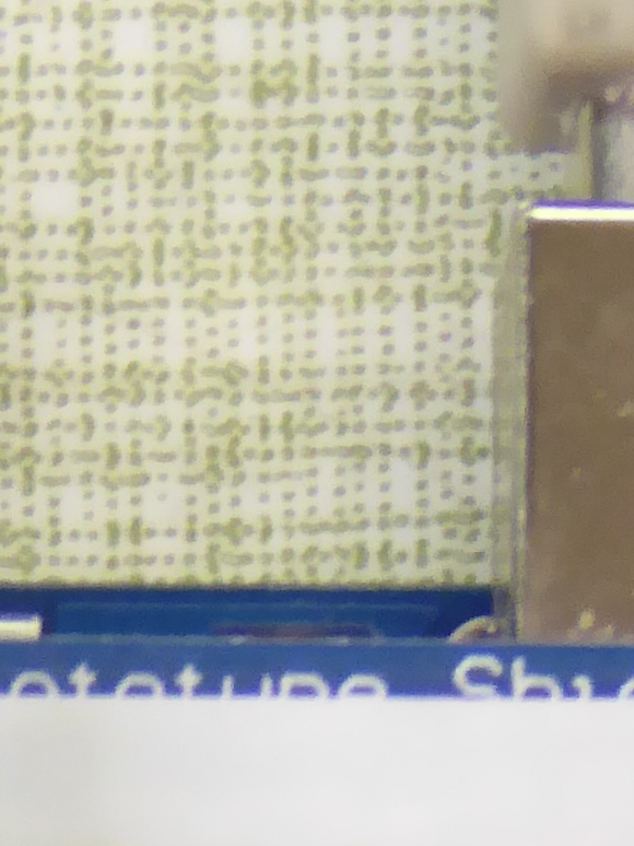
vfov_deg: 4.9
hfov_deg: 3.8
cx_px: 24
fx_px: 9431
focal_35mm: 386
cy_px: 2302
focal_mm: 10.9
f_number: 4.3
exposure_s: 1/60
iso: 250
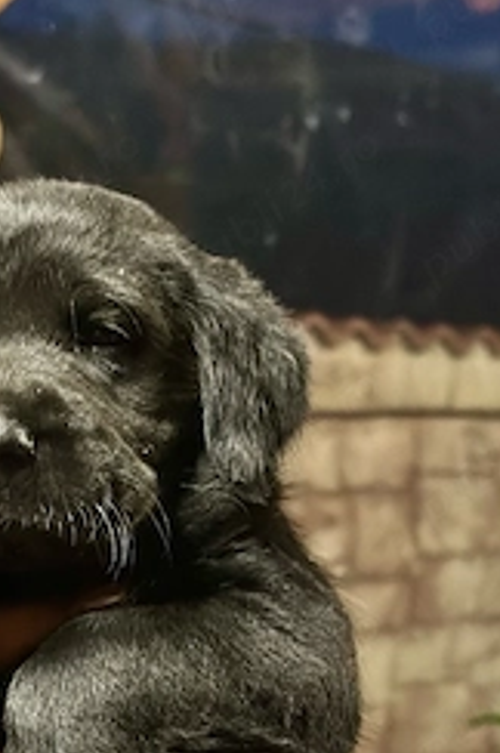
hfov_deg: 16.5
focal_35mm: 82
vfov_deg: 24.7
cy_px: 485
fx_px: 1713
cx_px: 102
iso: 800
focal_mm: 6.86
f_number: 1.78
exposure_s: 1/25
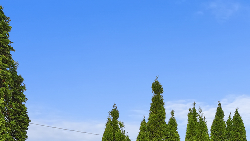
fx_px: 285
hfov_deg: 44.6
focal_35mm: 43
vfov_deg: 21.9
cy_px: 224
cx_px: 207
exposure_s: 1/125
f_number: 5
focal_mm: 13
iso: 80
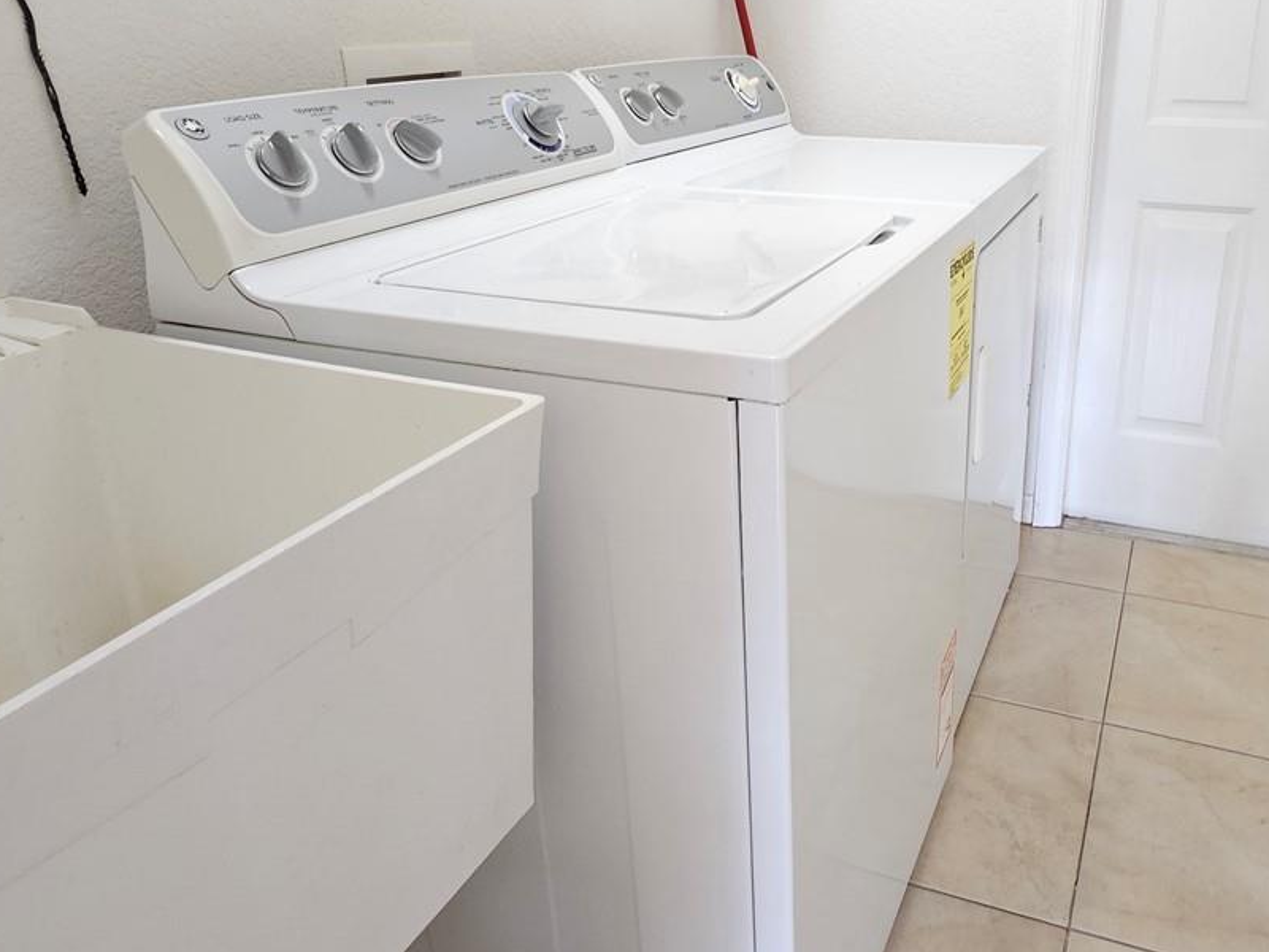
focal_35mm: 26
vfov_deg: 52.4
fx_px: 953
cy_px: 346
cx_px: 817
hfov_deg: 66.0
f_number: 2.2
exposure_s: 1/40
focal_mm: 2.2
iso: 320
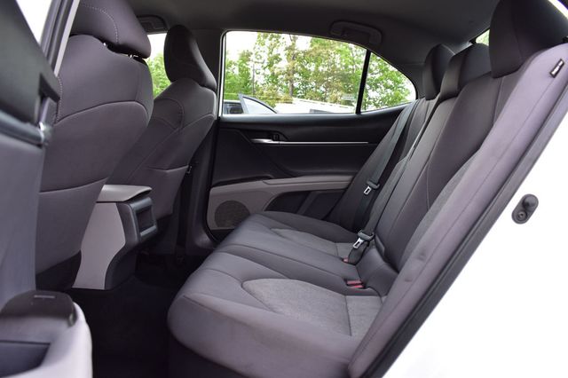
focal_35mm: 30
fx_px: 473
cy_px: 189
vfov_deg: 43.6
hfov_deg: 62.0
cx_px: 284
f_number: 7.1
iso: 400
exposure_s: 1/40
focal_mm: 20
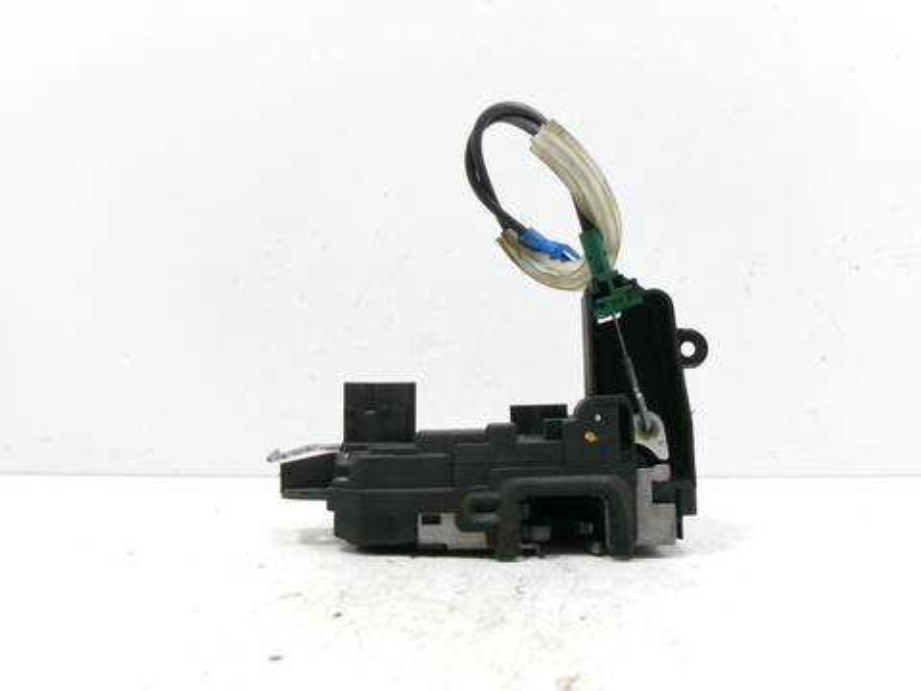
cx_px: 460
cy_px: 346
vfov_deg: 49.7
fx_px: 745
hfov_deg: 63.4
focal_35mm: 28
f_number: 3.9
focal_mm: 5.1
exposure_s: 1/34
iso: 297
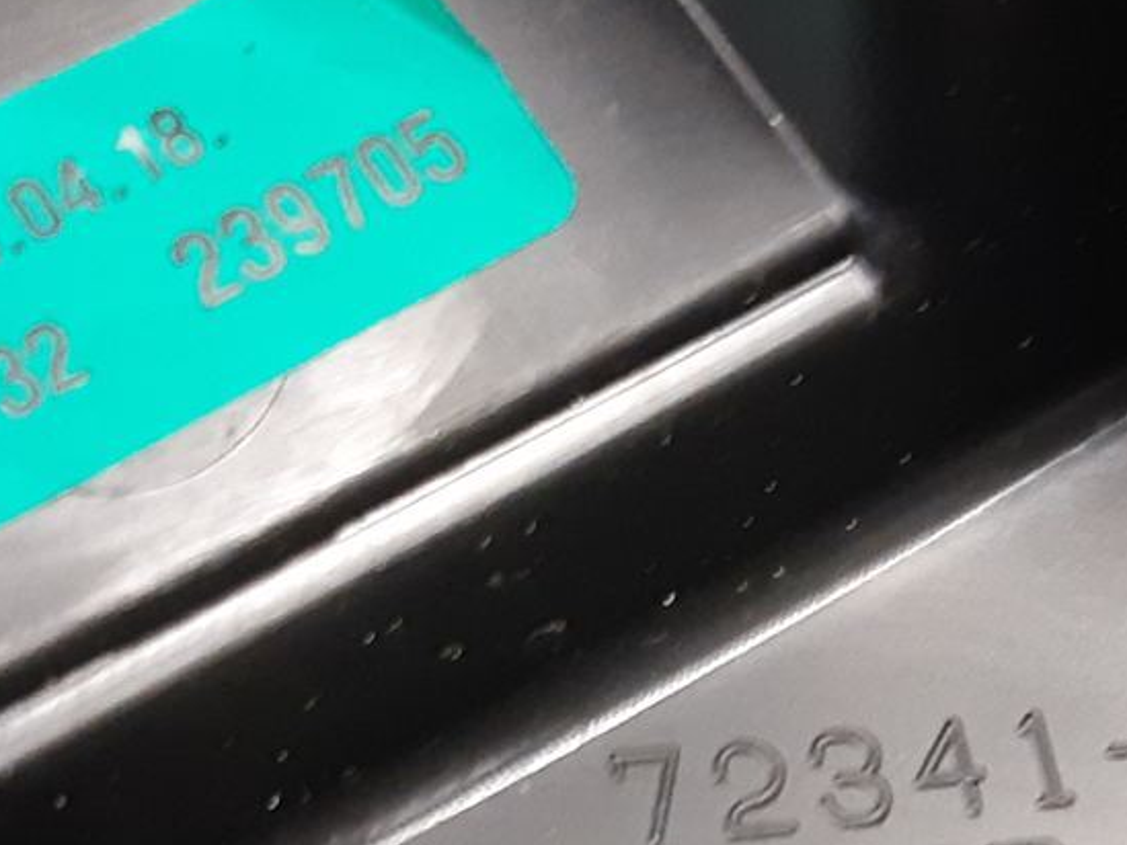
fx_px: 3159
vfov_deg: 15.1
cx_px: 813
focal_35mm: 97
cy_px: 763
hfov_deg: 20.1
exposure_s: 1/24
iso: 320
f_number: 1.7
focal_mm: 3.93
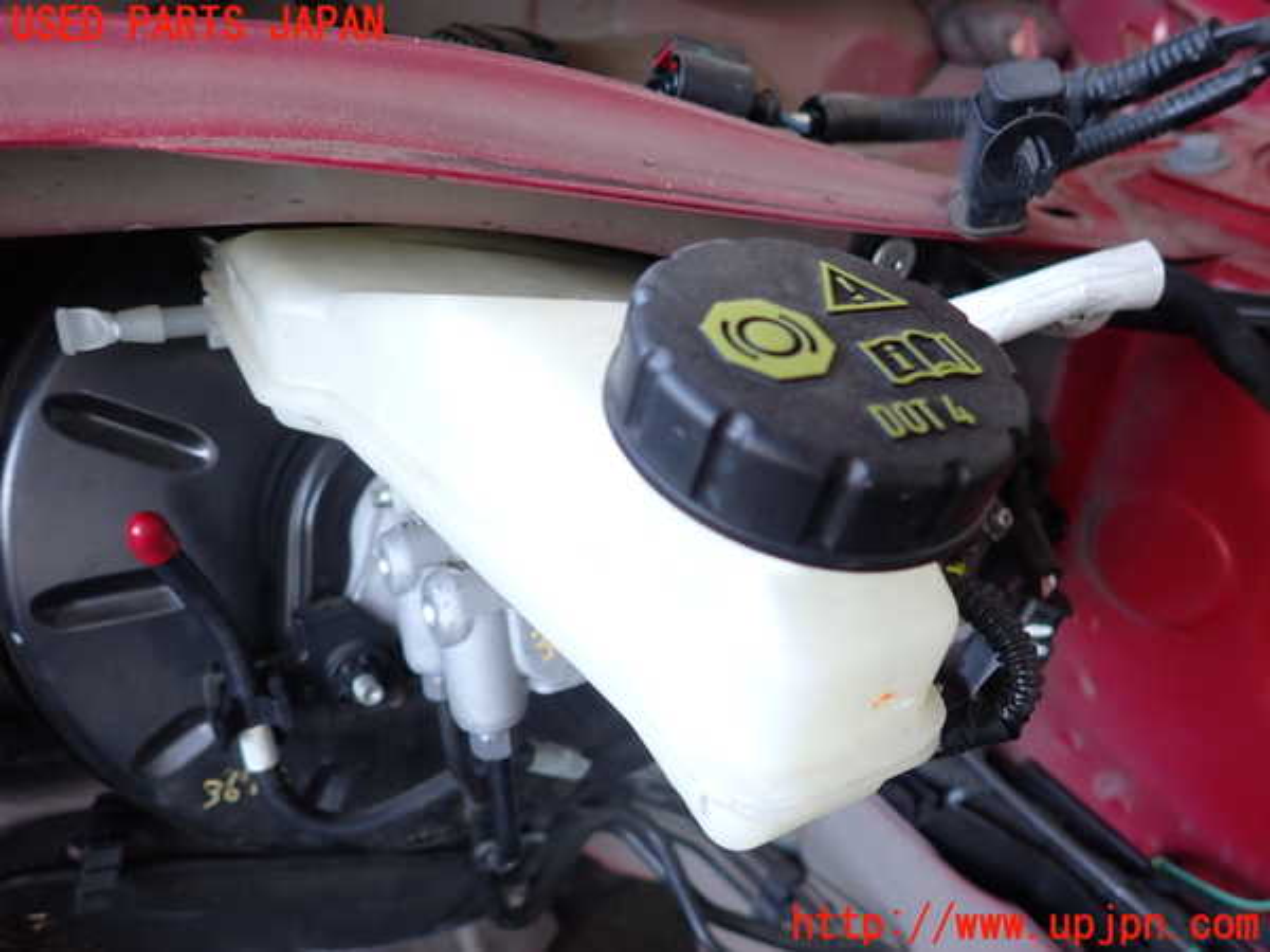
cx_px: 635
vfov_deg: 54.9
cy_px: 476
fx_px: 917
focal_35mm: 25
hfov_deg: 69.4
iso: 200
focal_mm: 4.5
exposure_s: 1/60
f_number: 2
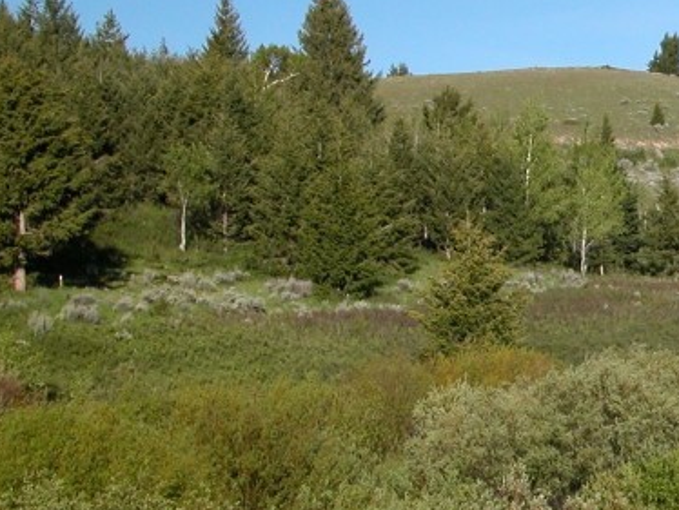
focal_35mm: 93
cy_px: 361
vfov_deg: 15.9
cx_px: 804
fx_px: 1825
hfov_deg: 19.9
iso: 100
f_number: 6.3
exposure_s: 1/316
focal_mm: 8.9
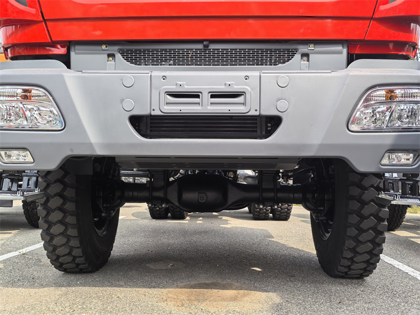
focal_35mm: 36
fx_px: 437
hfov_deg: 51.4
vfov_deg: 39.7
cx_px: 210
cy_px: 158
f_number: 2
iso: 50
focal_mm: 5.75
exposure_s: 1/1253
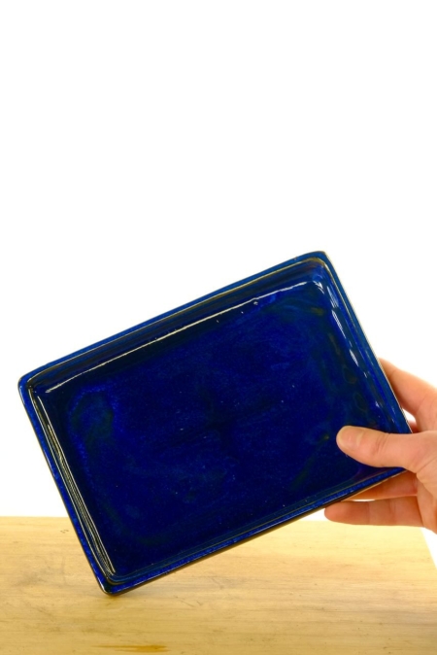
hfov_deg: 10.1
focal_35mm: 136
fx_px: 2474
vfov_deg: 15.1
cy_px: 328
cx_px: 218
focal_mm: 90.4
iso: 2500
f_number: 13
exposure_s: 1/8
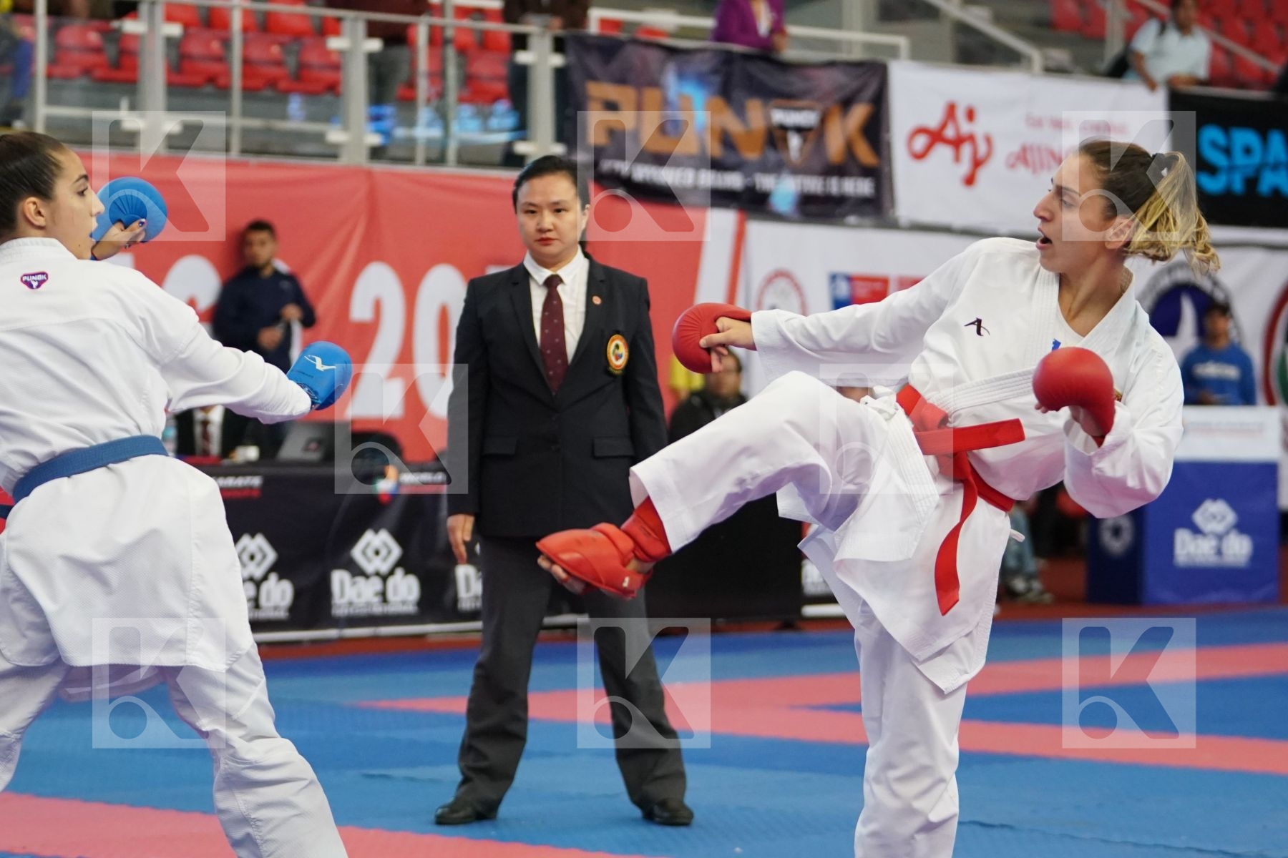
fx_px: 4400
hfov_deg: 16.7
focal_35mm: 123
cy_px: 429
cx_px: 644
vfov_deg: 11.1
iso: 3200
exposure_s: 1/1000
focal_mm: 82
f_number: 2.8
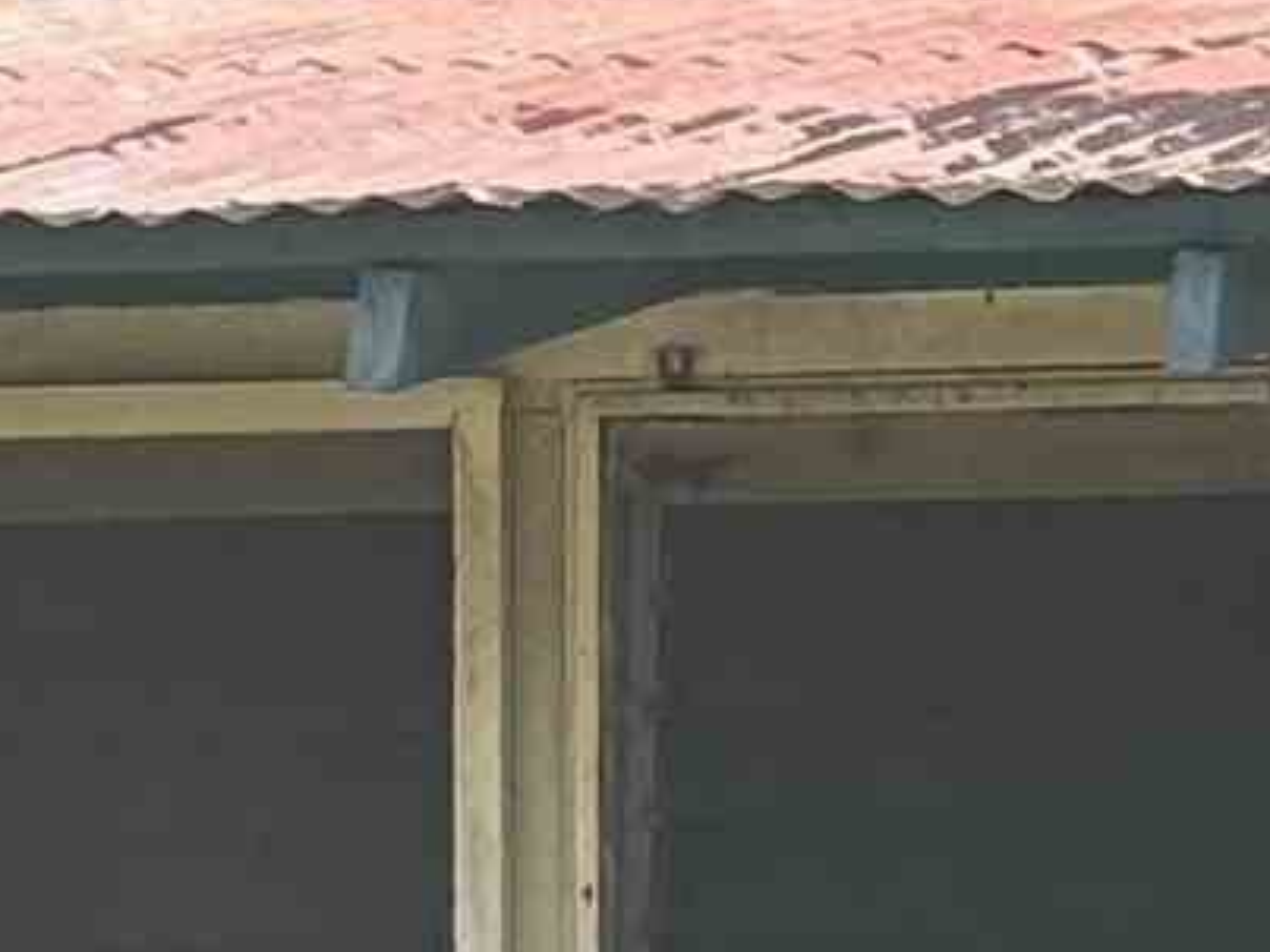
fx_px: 13424
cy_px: 1236
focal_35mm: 366
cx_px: 3095
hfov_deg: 5.2
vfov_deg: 4.0
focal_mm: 6.76
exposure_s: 1/1560
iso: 64
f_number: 1.78
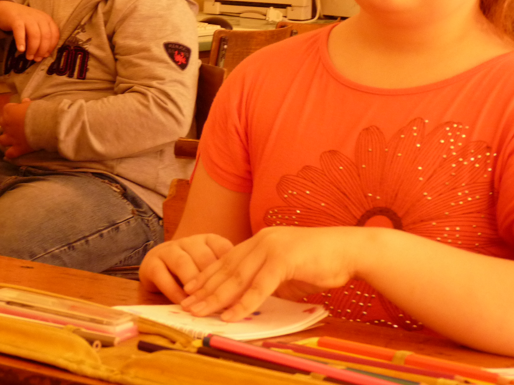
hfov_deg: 20.4
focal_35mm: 96
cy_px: 62
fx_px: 1426
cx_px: 164
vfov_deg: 15.3
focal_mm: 9.8
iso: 250
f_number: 3.2
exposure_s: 1/30
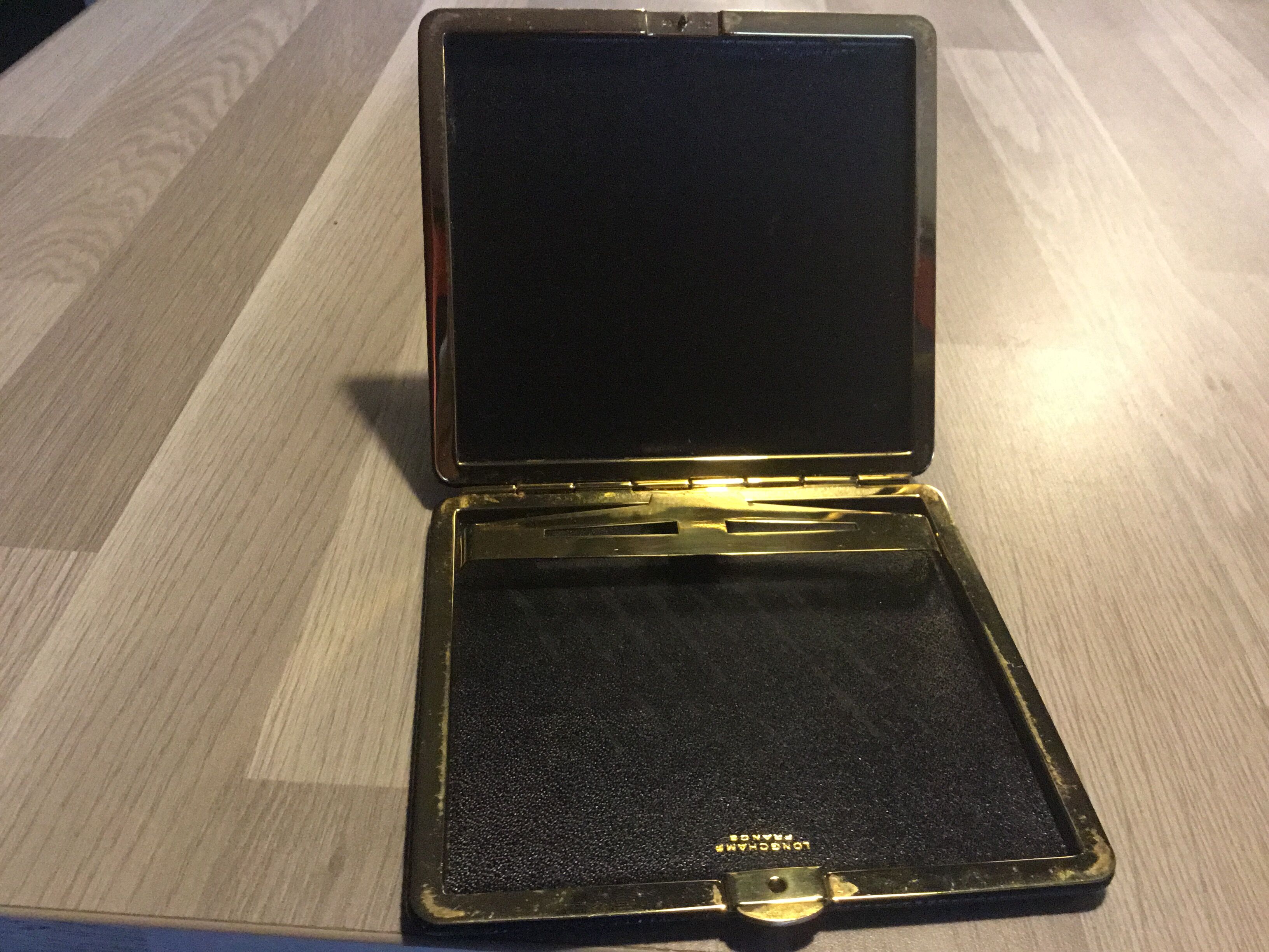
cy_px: 476
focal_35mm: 31
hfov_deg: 58.4
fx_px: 1136
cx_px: 634
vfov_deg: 45.4
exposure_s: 1/17
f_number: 2.4
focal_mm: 3.3
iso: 320
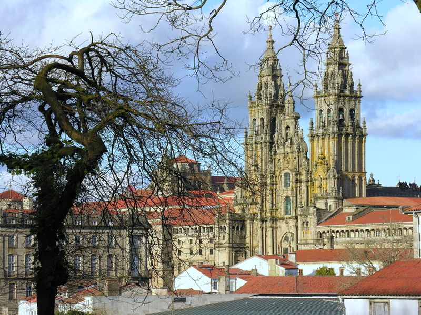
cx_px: 210
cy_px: 158
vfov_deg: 11.7
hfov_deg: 15.5
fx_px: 1545
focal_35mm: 127
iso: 50
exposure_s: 1/200
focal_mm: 32.4
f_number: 5.4
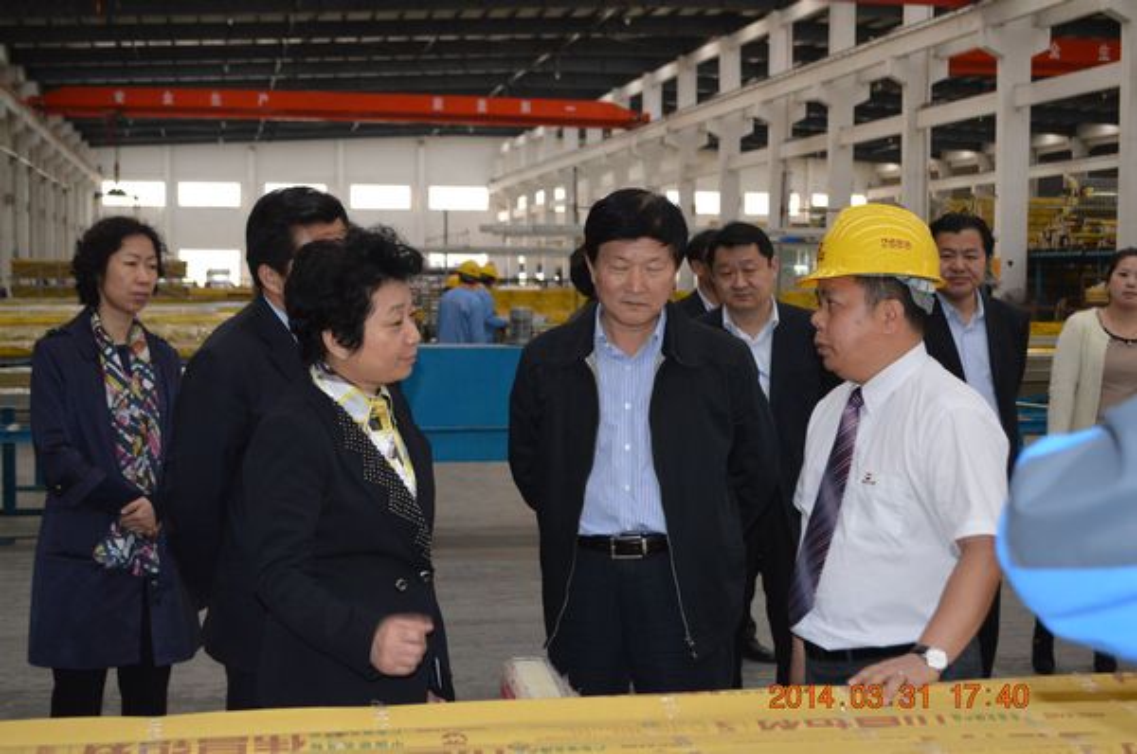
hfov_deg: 37.9
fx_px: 1655
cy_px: 377
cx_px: 568
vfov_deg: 25.7
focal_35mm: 52
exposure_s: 1/60
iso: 2000
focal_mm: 35
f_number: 5
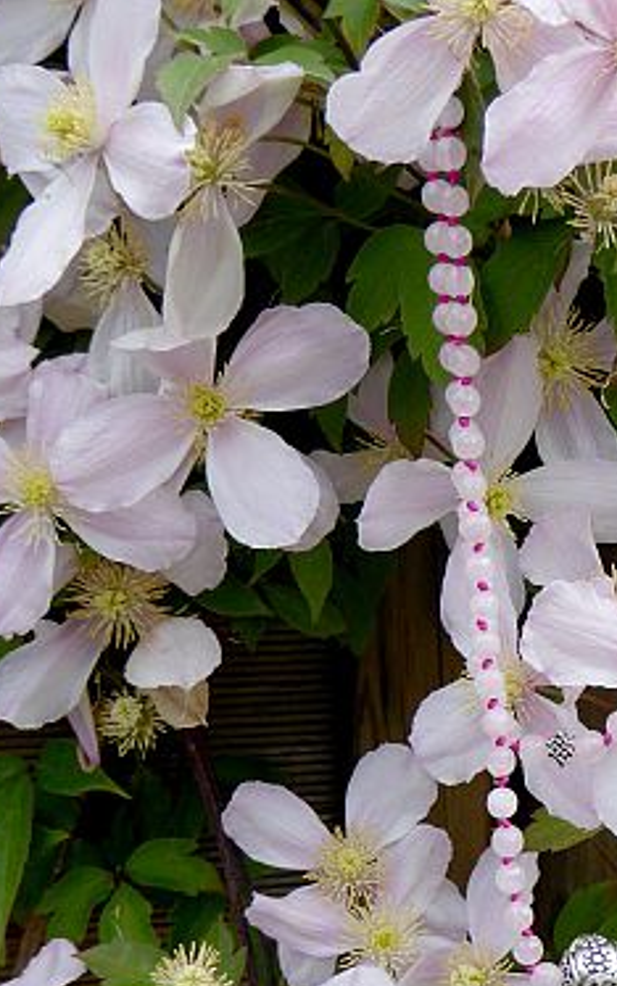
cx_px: 622
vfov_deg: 23.7
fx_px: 2339
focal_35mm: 87
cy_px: 624
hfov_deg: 14.8
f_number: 3.9
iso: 100
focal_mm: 7.8
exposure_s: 1/200
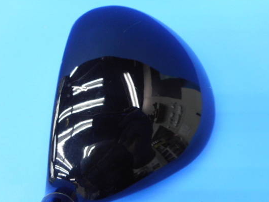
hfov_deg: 59.7
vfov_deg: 46.7
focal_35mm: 30
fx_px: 233
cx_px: 114
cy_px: 114
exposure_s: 1/30
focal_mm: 4.5
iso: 220
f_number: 3.7
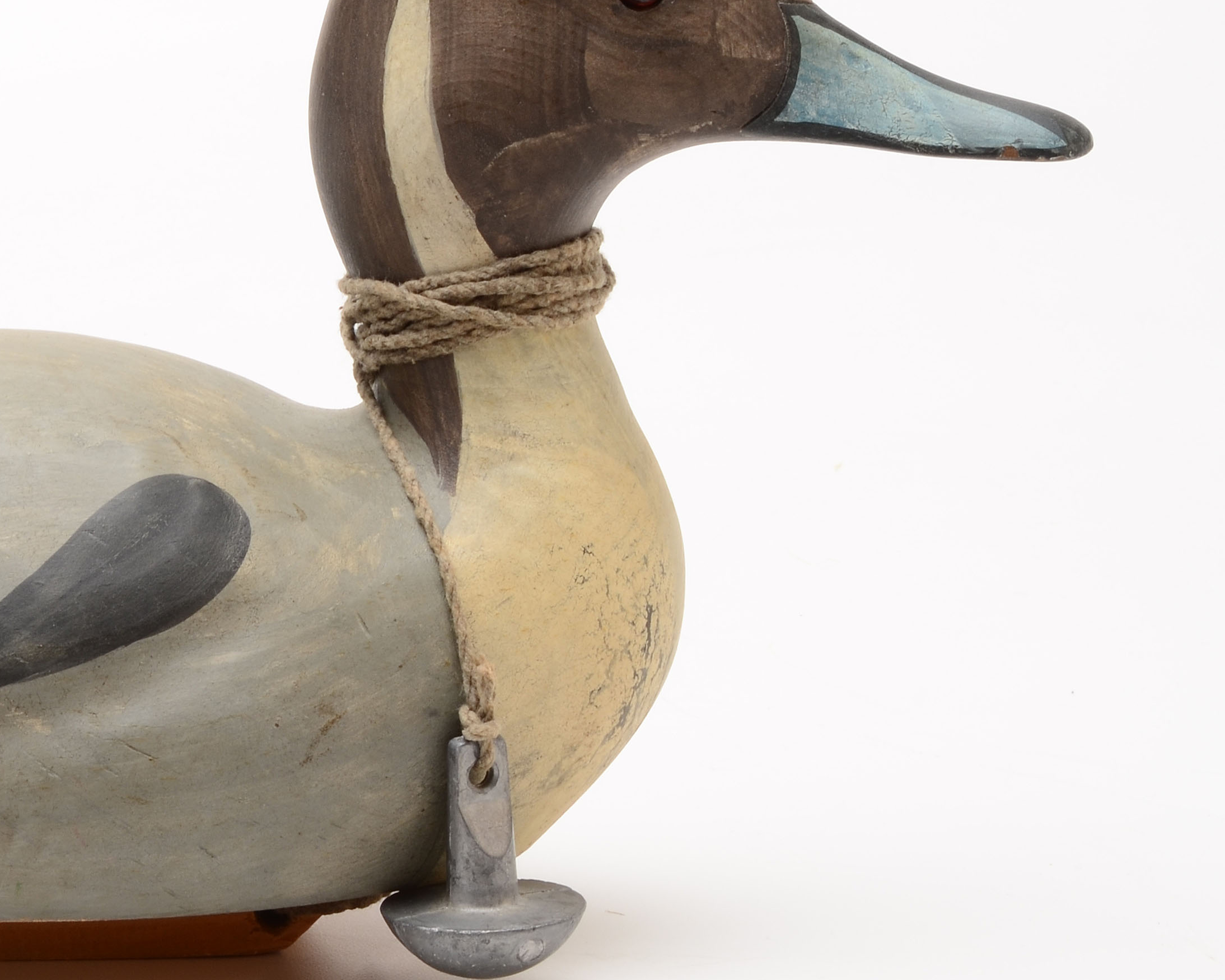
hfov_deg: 10.9
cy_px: 366
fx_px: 6310
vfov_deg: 8.9
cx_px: -138
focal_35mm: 174
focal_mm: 55
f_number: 20
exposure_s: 1/160
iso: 100
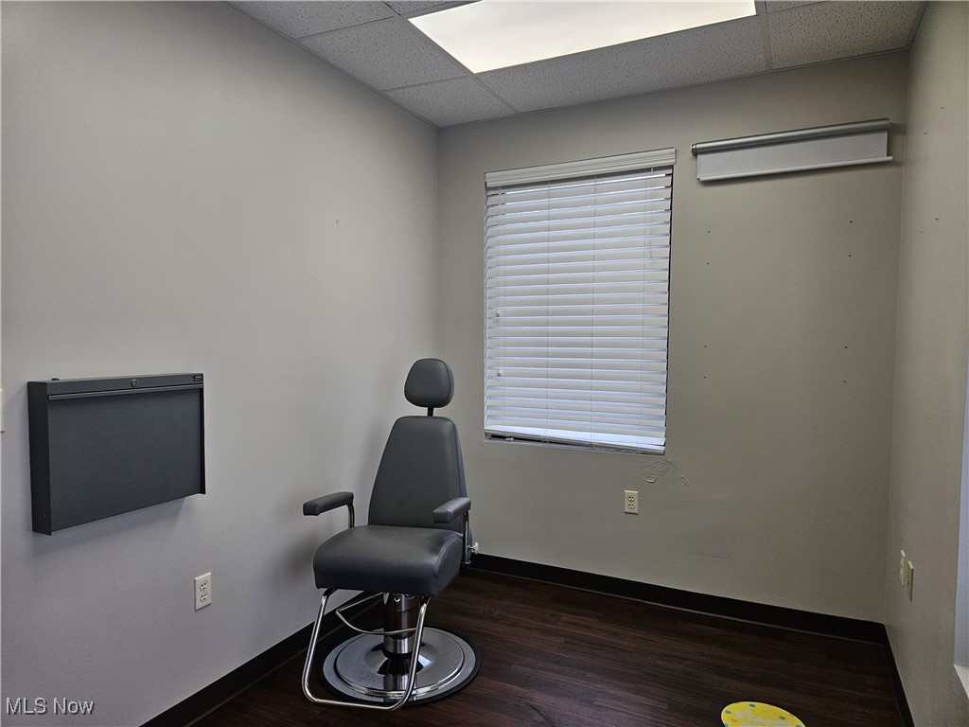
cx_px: 484
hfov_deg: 73.9
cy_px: 364
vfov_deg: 58.9
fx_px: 644
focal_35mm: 23
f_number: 1.8
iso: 80
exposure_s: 1/207
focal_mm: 5.4
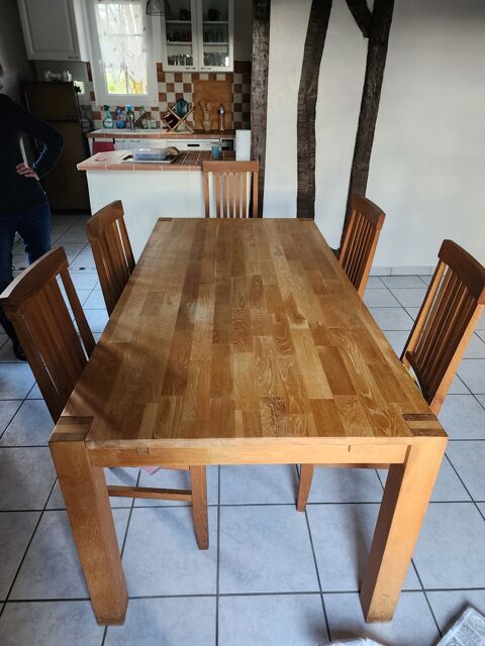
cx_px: 242
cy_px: 323
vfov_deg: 73.9
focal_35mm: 23
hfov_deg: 58.9
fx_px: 430
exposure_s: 1/100
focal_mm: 6.4
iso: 500
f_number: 1.8
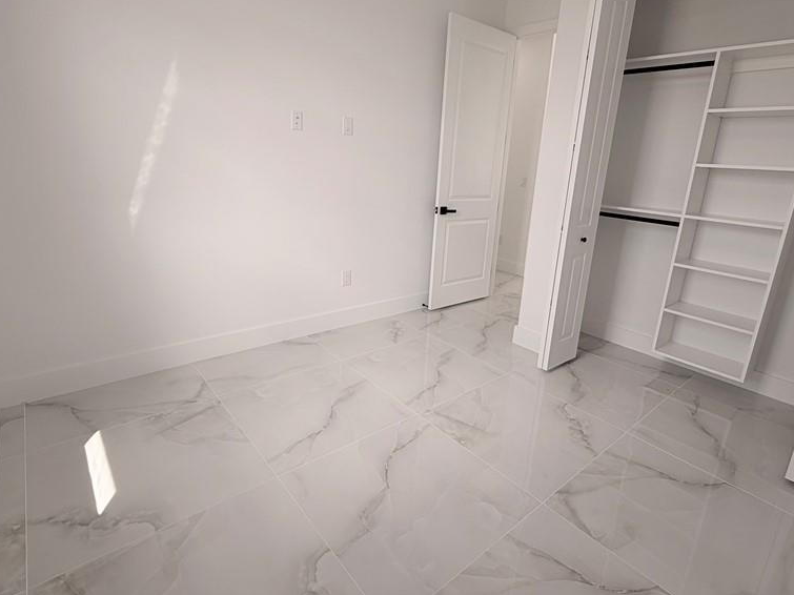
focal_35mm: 19
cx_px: 424
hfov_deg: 84.6
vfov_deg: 68.6
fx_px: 436
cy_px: 279
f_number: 2.2
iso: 32
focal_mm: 2.22
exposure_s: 1/121
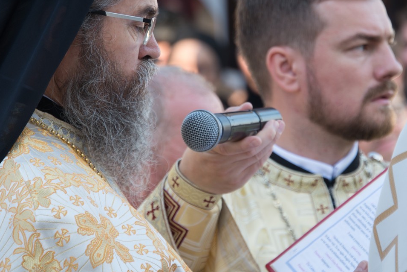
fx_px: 4308
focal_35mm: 381
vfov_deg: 3.6
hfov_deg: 5.4
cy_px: 99
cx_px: 235
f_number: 5.6
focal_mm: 190
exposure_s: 1/60
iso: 100
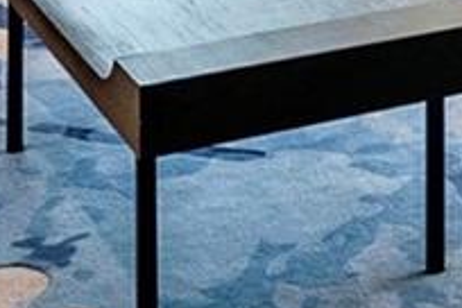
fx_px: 1809
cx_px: 1132
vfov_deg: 8.3
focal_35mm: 141
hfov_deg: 11.7
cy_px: -597
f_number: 8
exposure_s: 1/10
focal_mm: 12
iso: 200
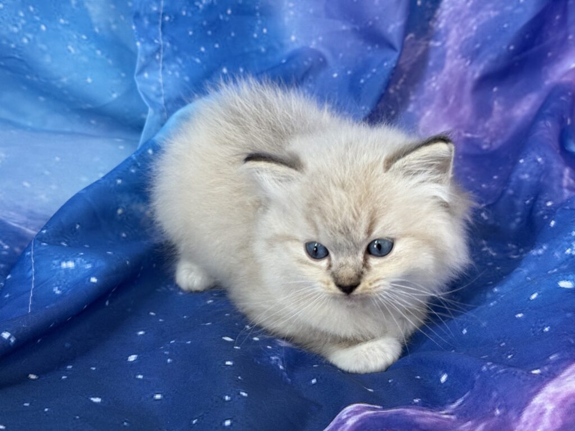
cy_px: 216
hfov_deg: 39.7
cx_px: 288
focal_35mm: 48
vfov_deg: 30.3
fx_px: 797
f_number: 1.78
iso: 125
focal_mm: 6.76
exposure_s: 1/60
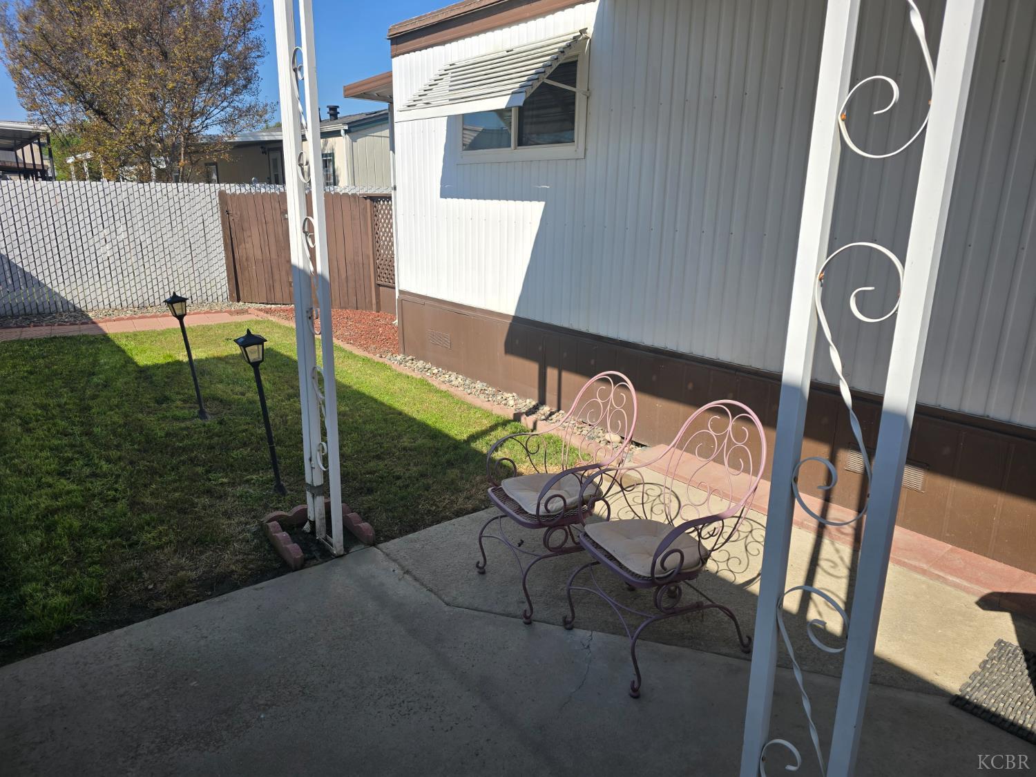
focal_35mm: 23
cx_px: 518
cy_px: 388
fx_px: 688
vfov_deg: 58.9
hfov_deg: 73.9
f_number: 1.7
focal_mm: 6.3
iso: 12
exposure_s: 1/841
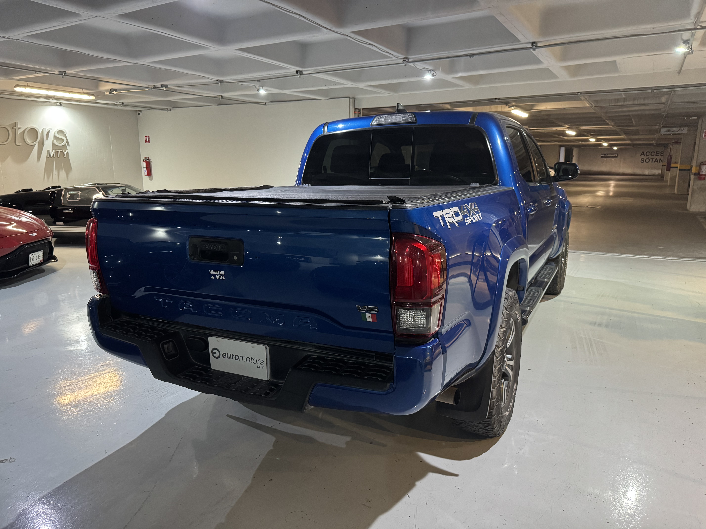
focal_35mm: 24
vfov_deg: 56.8
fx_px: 489
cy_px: 264
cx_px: 353
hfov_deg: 71.6
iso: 640
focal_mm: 6.76
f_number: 1.78
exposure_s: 1/60
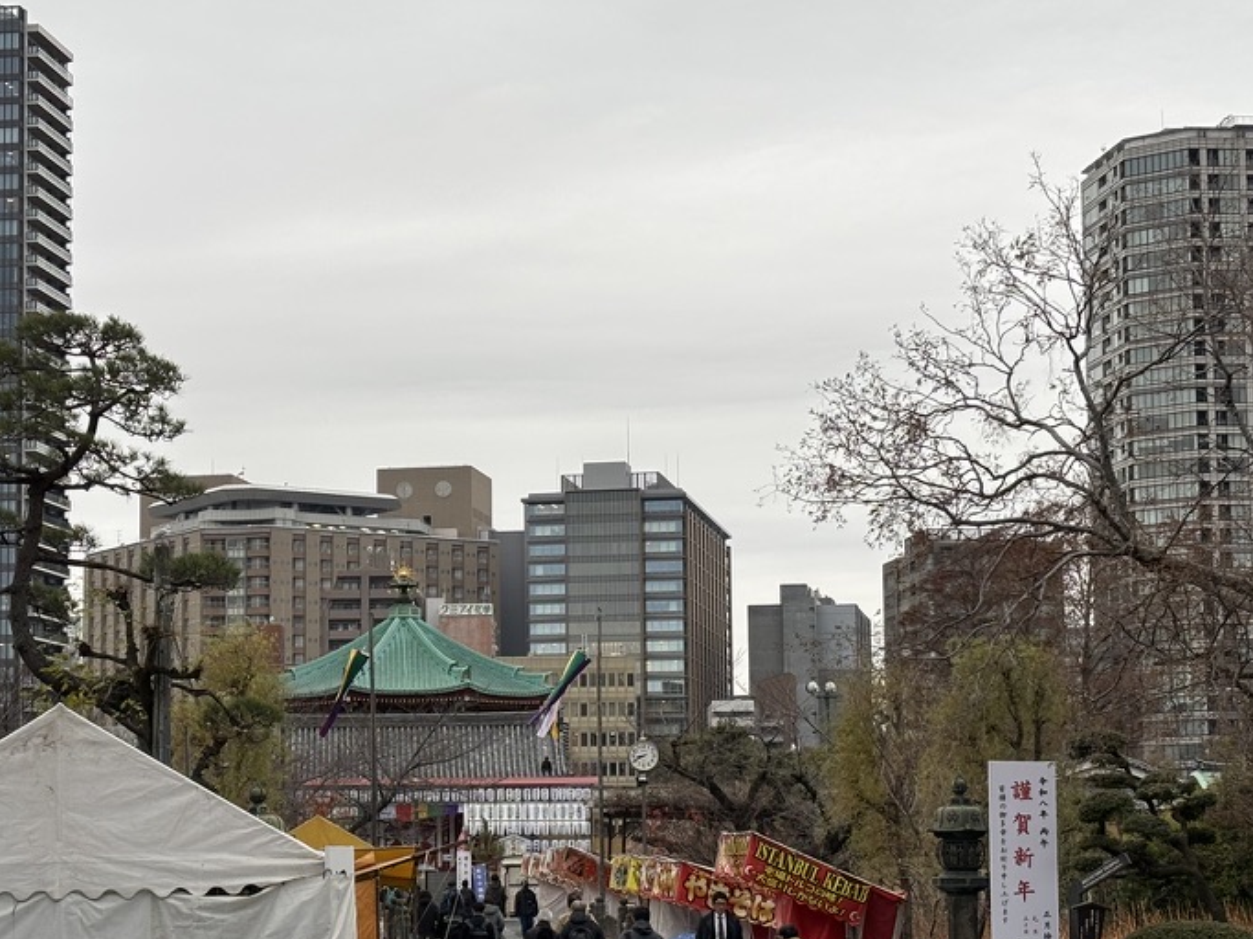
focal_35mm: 78
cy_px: 552
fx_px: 2823
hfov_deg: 25.0
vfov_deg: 18.9
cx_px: 510
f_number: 1.6
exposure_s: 1/413
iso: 32
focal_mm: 5.96
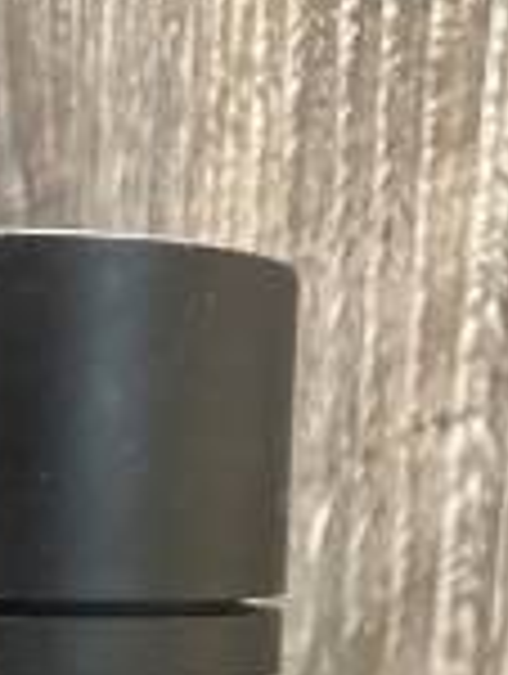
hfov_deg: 16.2
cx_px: 18
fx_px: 1756
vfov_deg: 18.2
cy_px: 1138
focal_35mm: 90
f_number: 1.6
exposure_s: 1/60
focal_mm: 5.96
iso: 400
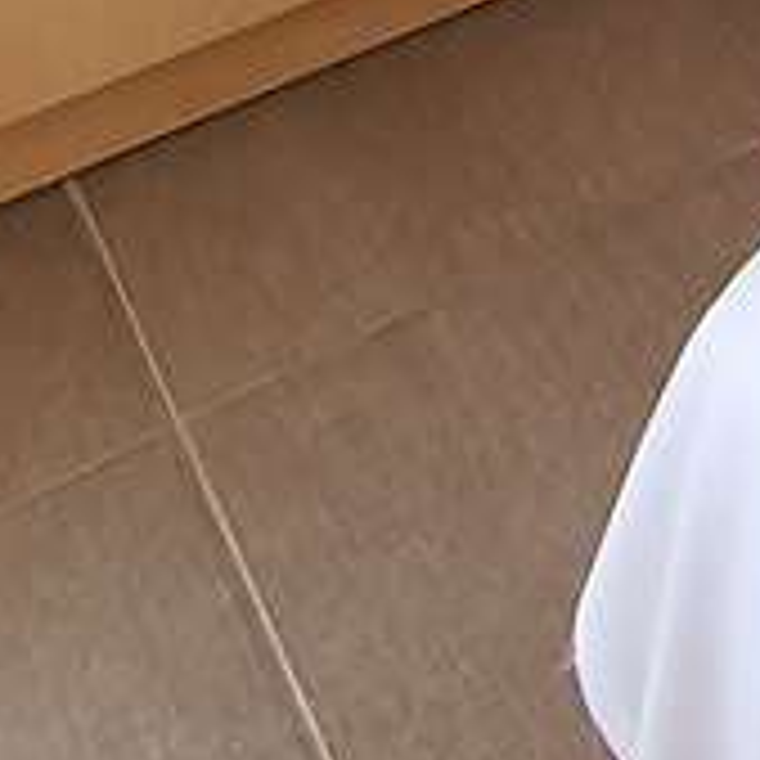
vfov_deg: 10.8
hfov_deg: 12.7
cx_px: 1893
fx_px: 2534
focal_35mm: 102
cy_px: -1585
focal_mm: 1.8
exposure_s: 1/50
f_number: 2.2
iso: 100
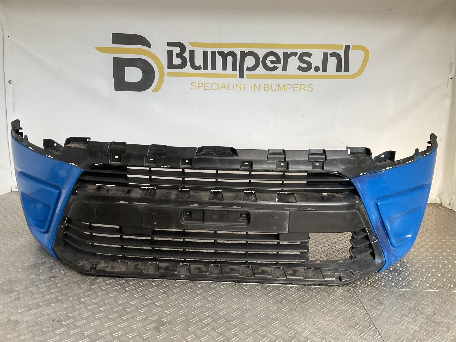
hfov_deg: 61.7
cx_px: 228
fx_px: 382
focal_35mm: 29
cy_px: 171
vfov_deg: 48.2
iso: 64
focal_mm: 3
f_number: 1.8
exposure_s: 1/100
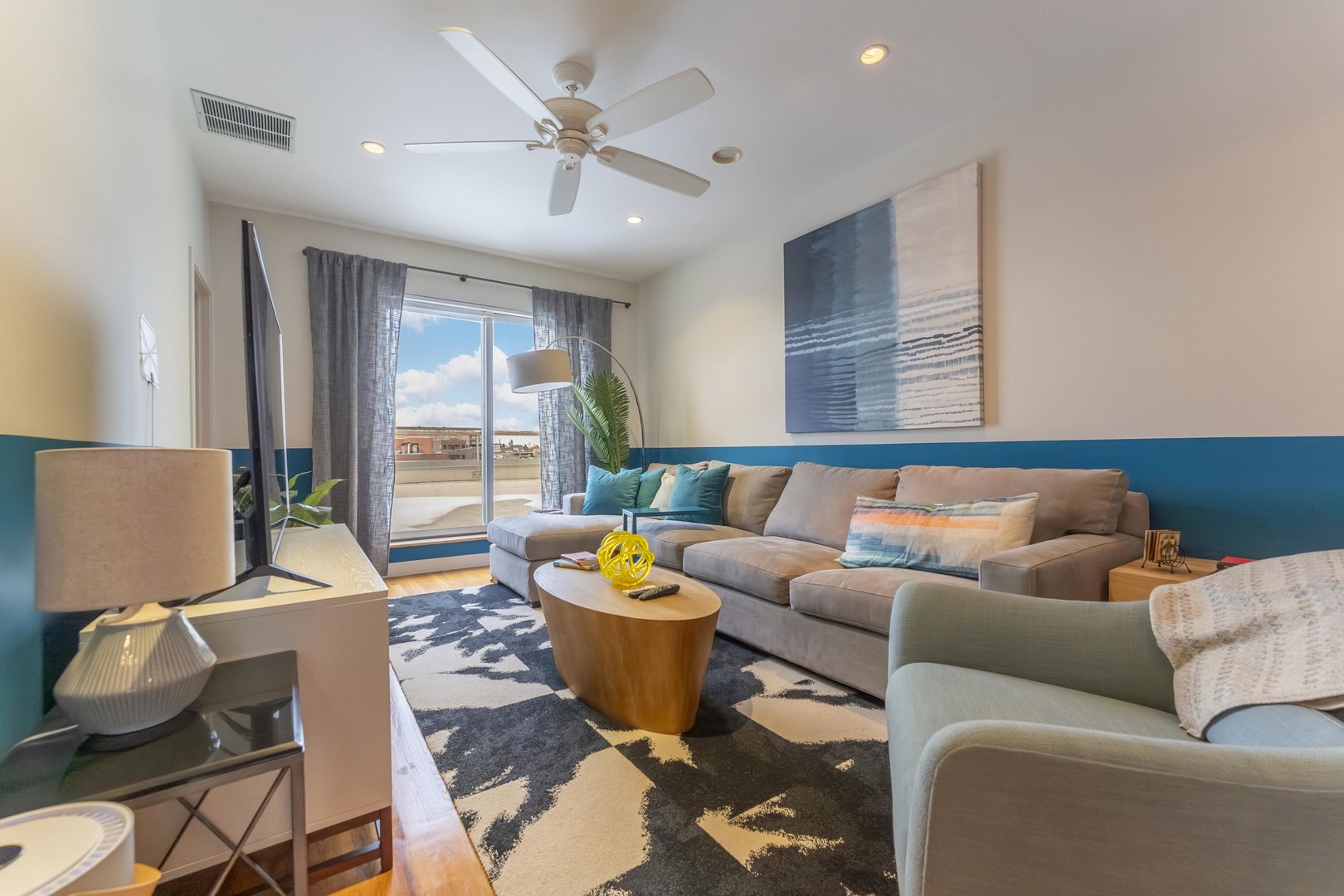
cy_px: 448
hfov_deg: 104.3
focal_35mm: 14
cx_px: 672
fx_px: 523
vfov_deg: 81.2
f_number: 7.1
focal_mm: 14
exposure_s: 1/50
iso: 640
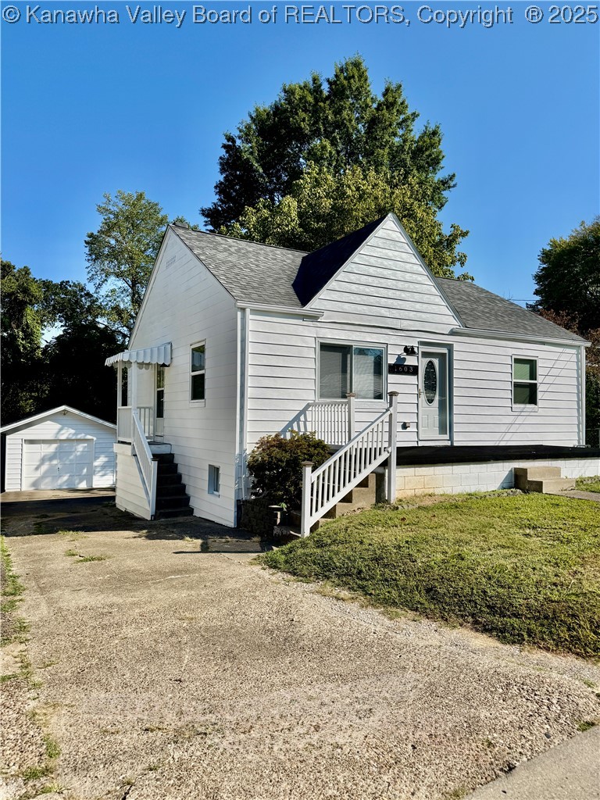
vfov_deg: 71.6
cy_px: 400
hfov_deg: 56.8
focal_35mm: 24
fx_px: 555
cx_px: 300
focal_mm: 6.76
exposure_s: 1/7092
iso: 80
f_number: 1.78
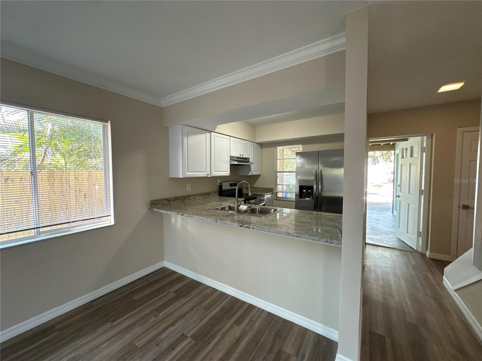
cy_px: 180
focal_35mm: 14
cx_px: 241
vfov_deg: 85.7
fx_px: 195
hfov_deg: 102.1
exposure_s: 1/60
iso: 160
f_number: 2.2
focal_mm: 2.22
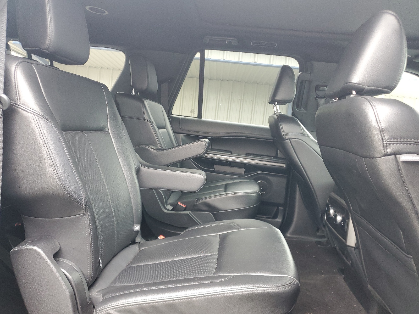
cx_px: 210
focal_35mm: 26
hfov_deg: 67.3
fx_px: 315
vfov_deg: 53.1
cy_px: 157
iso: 161
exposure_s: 1/60.2
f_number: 1.5
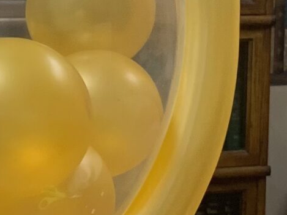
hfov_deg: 13.3
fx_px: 1178
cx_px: -103
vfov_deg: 10.4
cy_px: -2
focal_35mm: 142
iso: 125
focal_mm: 4.25
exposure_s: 1/60
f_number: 1.8
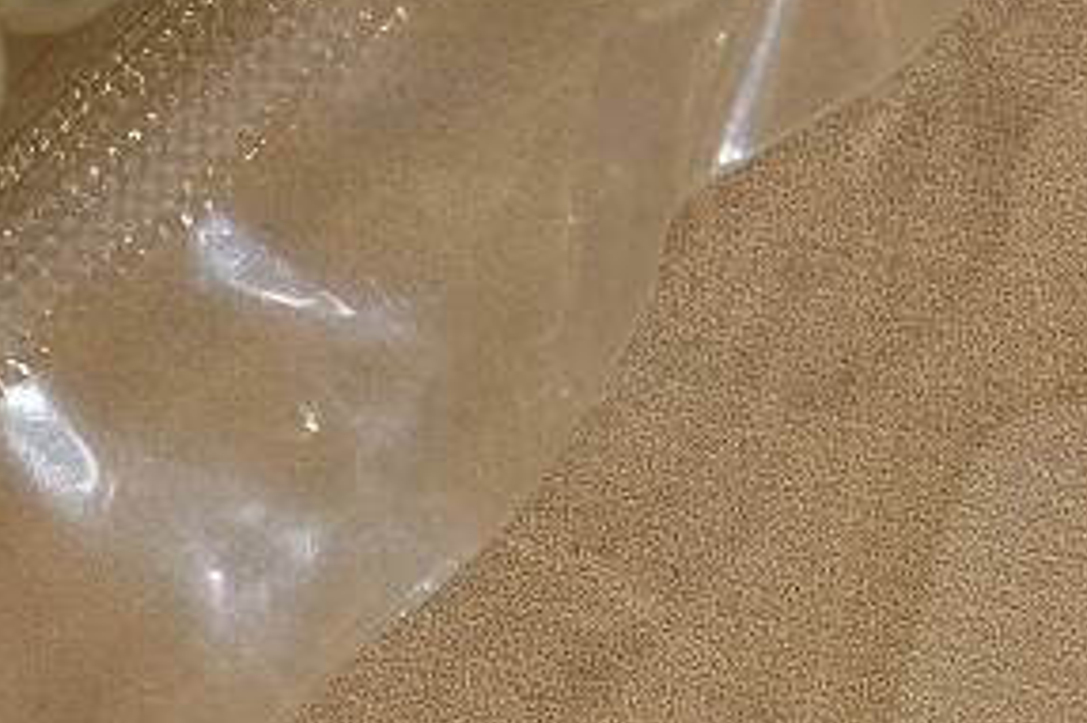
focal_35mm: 273
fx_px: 8238
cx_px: -1401
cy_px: -1276
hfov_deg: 7.2
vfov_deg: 4.8
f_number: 5.6
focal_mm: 32.9
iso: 200
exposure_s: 1/125
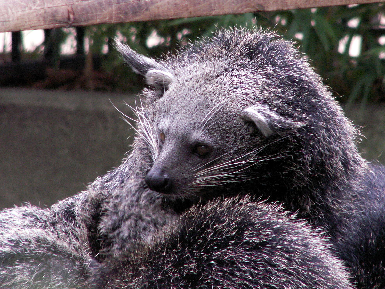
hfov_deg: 4.7
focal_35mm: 420
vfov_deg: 3.5
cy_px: 144
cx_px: 192
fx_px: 4672
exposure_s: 1/60
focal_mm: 69.5
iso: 160
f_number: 4.5
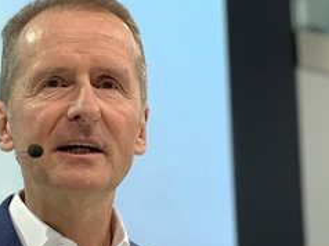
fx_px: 1434
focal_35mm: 151
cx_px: 3
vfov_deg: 9.6
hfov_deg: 12.9
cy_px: 336
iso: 40
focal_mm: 6
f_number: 2.4
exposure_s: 1/100
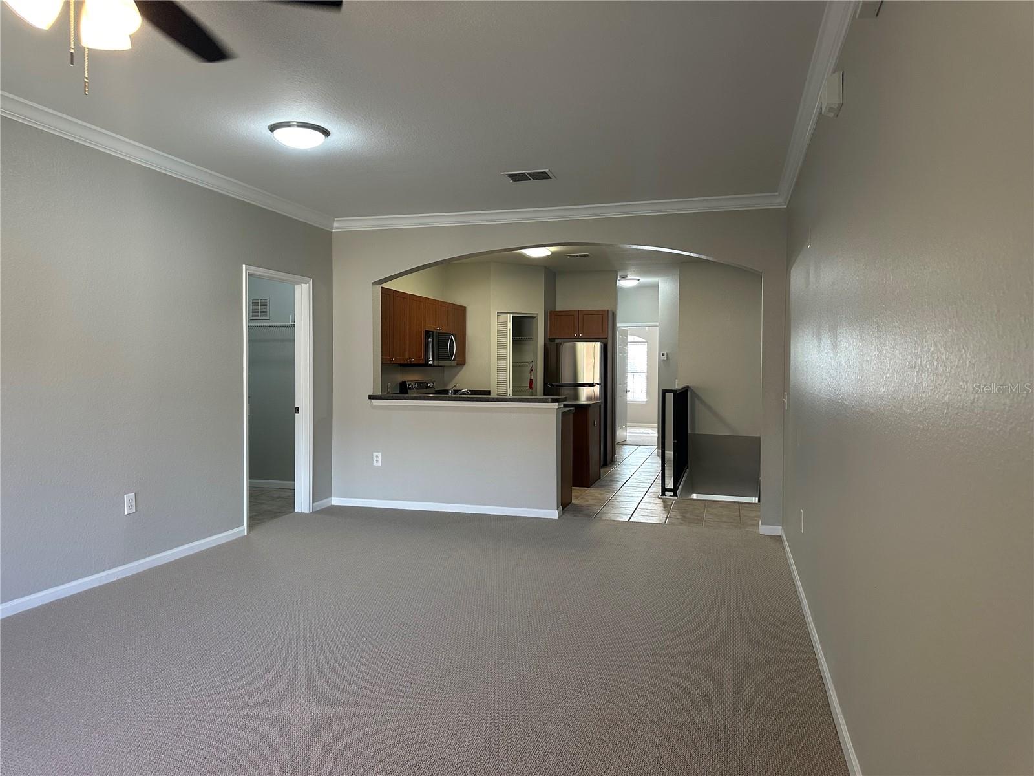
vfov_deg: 56.8
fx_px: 717
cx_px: 517
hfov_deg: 71.6
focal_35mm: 24
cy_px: 388
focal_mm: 6.86
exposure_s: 1/120
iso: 200
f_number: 1.78
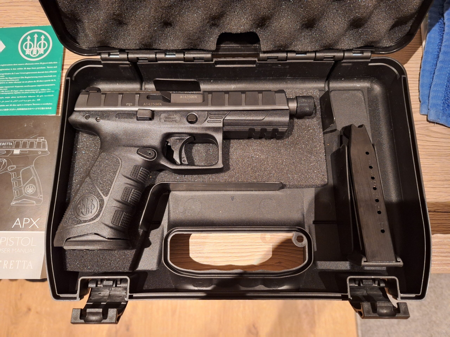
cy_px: 168
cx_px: 225
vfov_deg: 58.9
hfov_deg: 73.9
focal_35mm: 23
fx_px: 299
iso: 640
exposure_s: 1/20
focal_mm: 5.54
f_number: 1.8
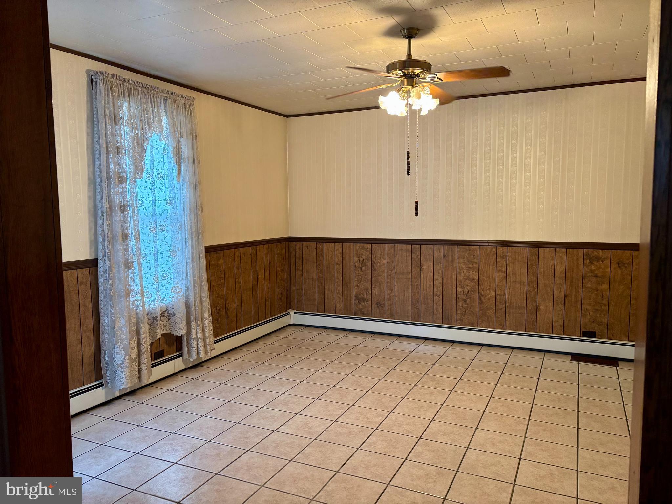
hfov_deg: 67.3
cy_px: 252
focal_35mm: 26
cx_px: 336
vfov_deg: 53.1
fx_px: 505
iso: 400
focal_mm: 5.96
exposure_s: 1/60
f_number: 1.6
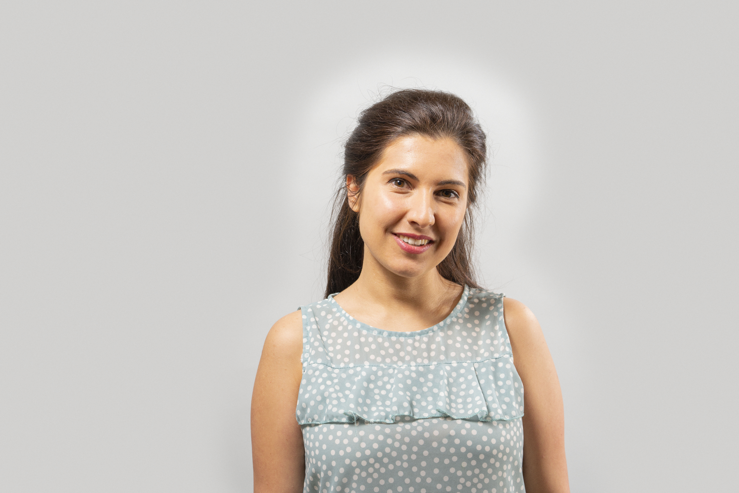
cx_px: 370
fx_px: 1745
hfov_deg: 23.9
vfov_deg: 16.1
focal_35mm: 85
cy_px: 246
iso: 500
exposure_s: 1/100
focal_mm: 85
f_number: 8
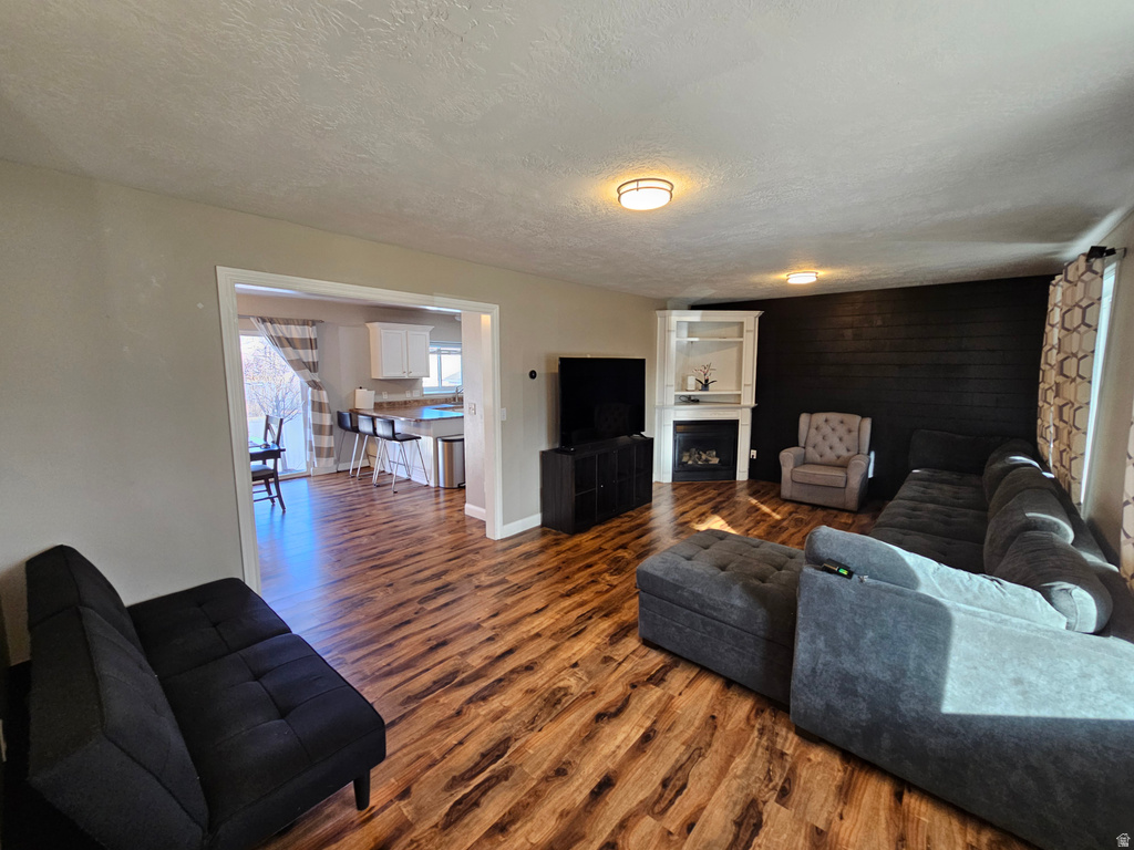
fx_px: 426
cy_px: 425
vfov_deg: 89.9
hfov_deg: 106.2
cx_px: 567
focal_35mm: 13
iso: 200
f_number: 2.2
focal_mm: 2.2
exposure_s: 1/60
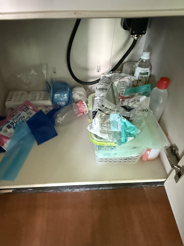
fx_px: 163
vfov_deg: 72.7
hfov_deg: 58.8
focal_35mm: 23
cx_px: 84
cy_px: 153
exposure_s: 1/37
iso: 1600
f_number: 2.2
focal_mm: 2.22
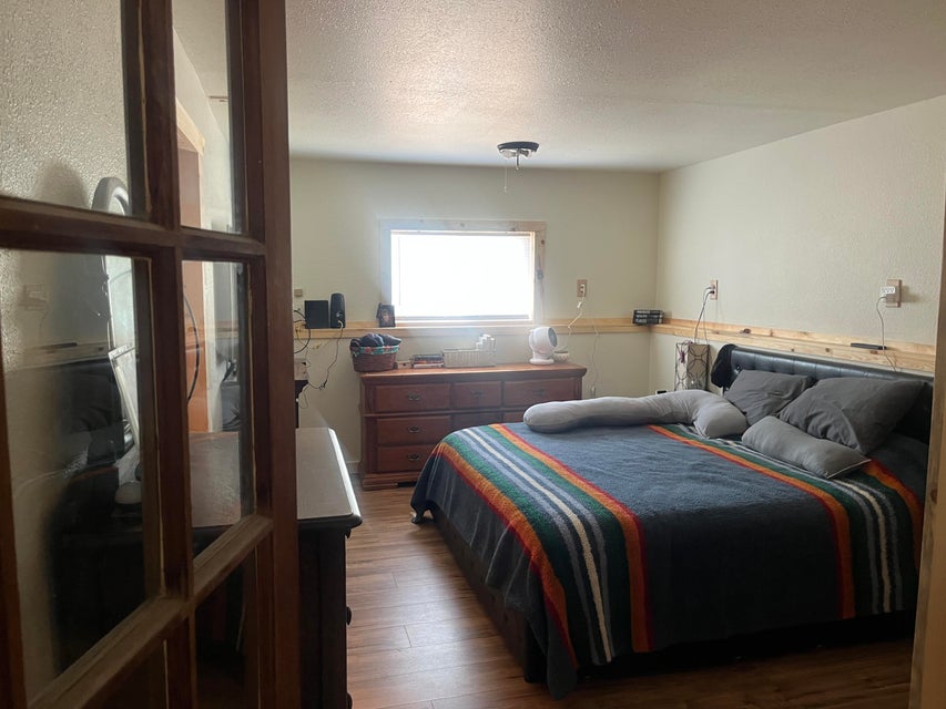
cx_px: 473
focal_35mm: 26
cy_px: 354
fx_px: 711
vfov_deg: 53.1
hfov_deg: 67.3
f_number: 1.6
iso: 200
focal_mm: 5.1
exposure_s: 1/60
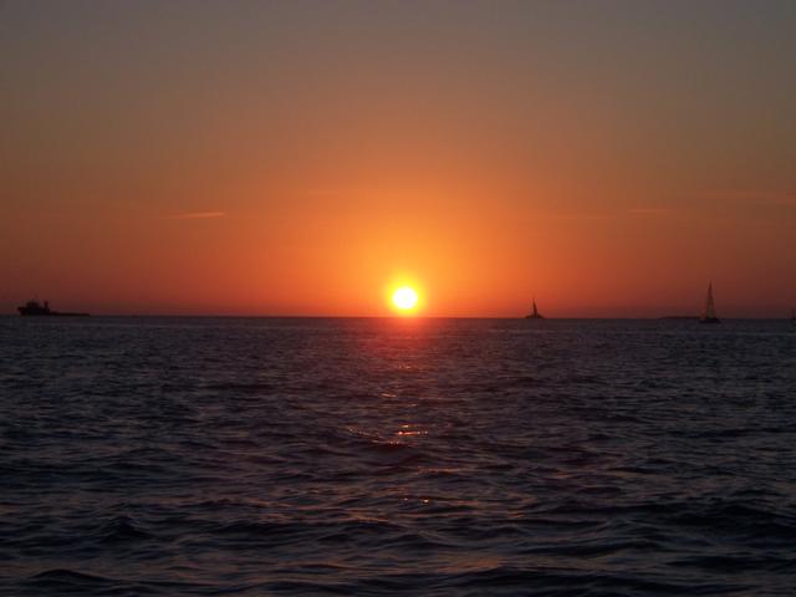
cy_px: 298
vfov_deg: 14.8
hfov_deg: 19.6
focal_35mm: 100
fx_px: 2300
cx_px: 398
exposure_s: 1/250
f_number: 8
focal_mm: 16.6
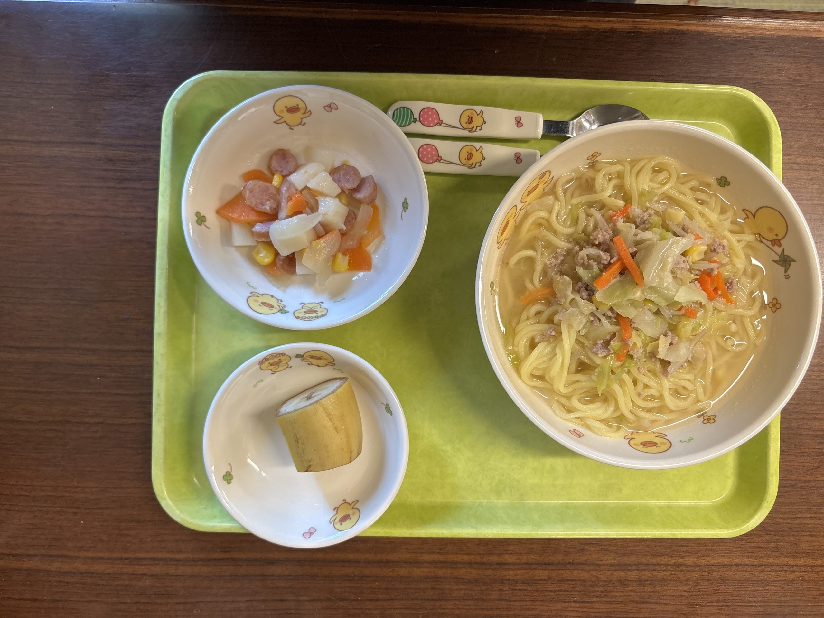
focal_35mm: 26
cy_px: 309
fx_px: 619
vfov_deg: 53.1
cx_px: 412
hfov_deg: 67.3
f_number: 1.6
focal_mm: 5.96
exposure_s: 1/121
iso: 125
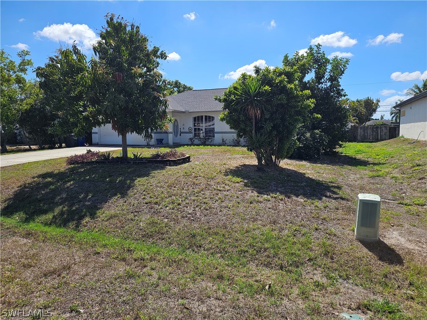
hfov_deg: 73.9
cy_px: 160
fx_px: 284
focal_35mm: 23
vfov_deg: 58.9
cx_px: 214
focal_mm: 6.3
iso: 16
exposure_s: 1/1318
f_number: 1.7
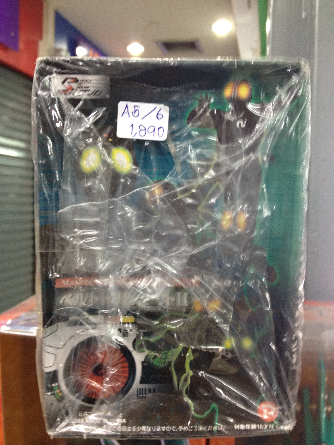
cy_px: 222
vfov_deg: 52.6
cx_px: 167
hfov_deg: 40.7
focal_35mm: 35
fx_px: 450
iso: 200
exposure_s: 1/20
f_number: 2.4
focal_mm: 4.28
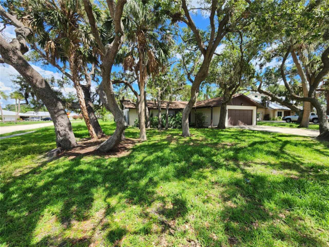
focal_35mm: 13
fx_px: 124
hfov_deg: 106.2
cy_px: 124
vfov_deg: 89.9
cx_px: 164
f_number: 2.2
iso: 50
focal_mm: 2.2
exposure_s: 1/681
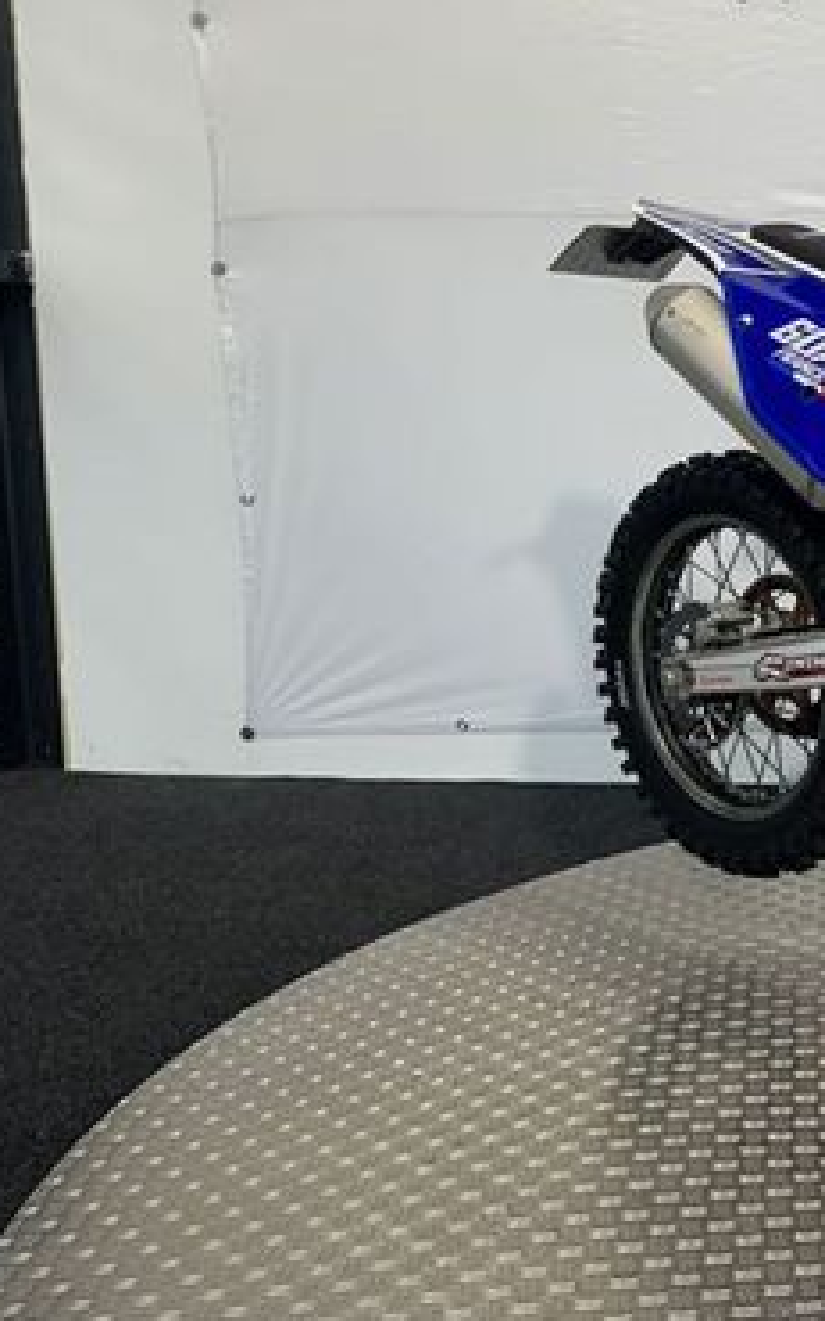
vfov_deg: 45.0
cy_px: 507
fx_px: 1584
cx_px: 1118
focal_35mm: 44
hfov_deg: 24.7
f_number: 1.78
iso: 50
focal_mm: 6.86
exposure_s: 1/102
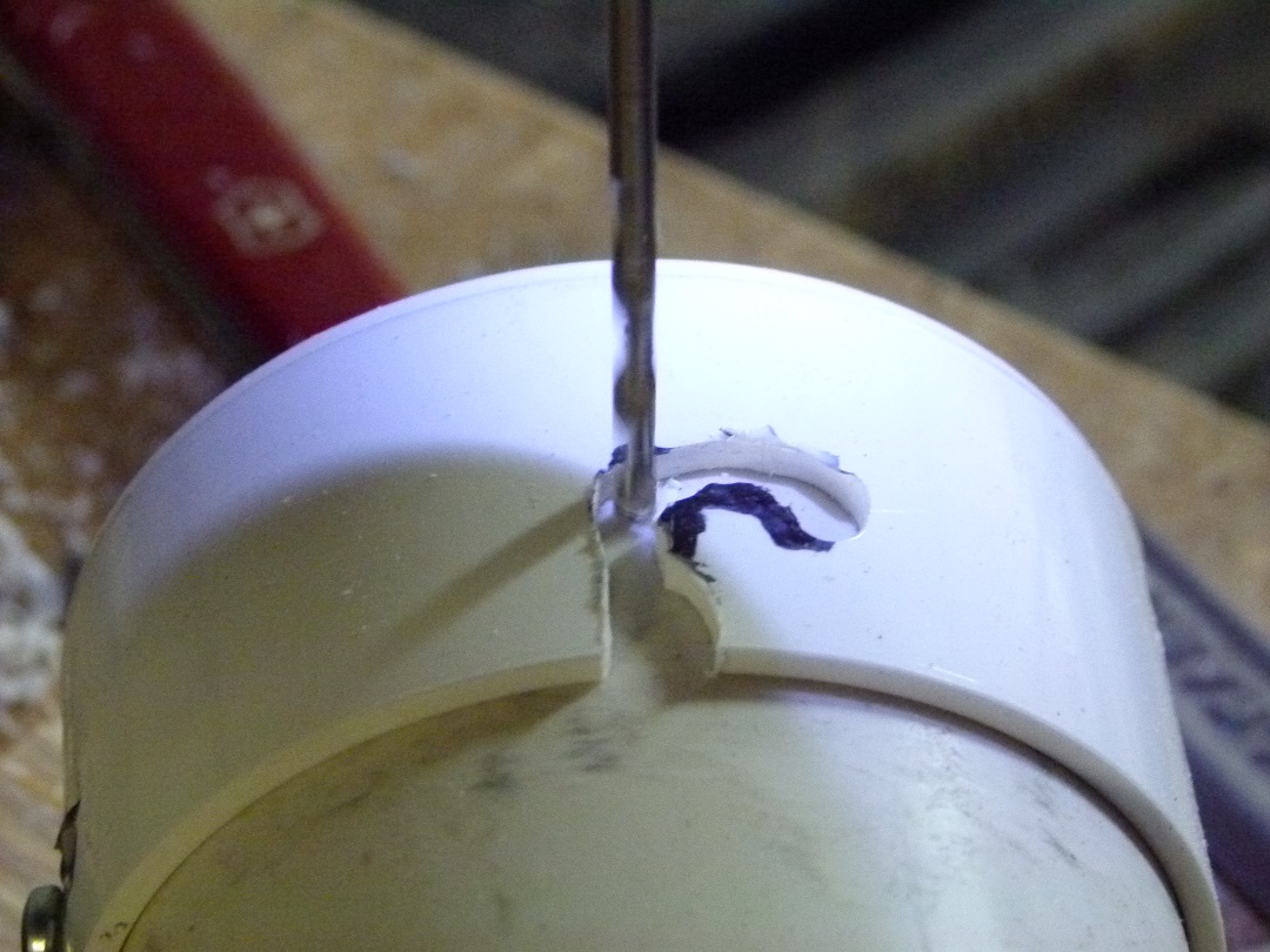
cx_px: 635
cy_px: 476
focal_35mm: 115
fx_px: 4219
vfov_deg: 12.9
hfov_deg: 17.1
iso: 1000
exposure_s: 1/30
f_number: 3.5
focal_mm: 20.7
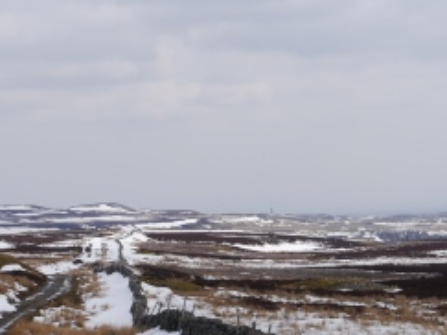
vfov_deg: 11.6
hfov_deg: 15.3
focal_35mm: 128
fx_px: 1652
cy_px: 221
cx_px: 97
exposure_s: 1/320
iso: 160
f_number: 10
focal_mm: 36
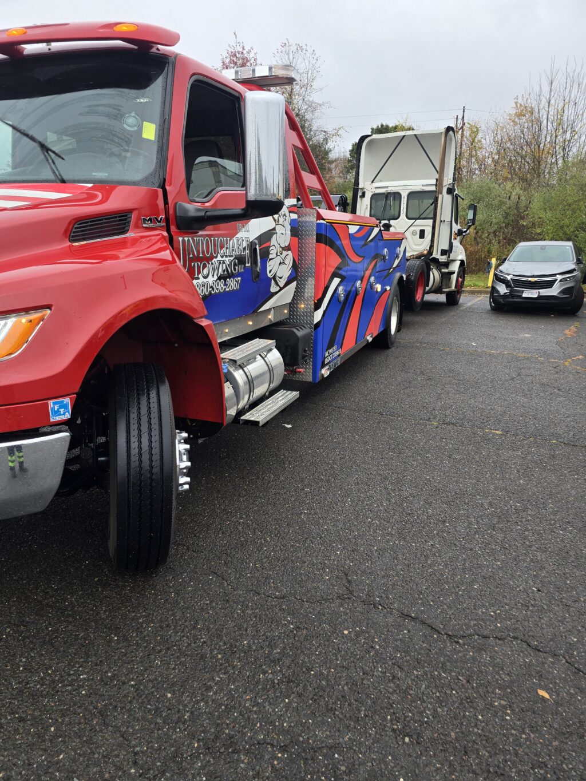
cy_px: 390
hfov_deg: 58.9
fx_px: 519
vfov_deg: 73.9
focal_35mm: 23
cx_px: 293
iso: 12
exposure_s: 1/120
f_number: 1.7
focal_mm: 6.3
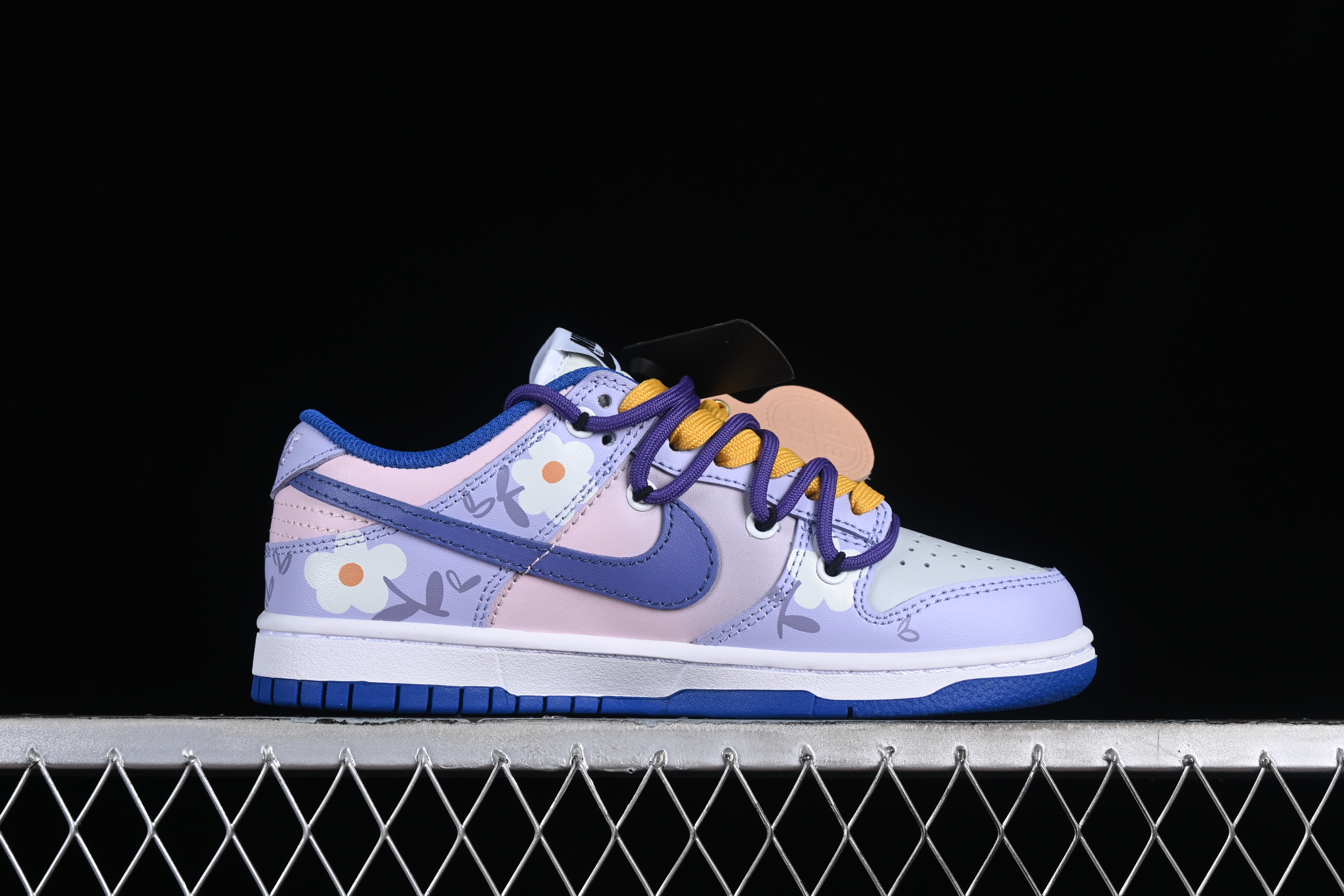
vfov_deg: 18.2
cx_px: 672
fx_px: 2800
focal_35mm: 75
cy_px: 448
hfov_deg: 27.0
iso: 160
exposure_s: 1/80
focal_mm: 50
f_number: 8
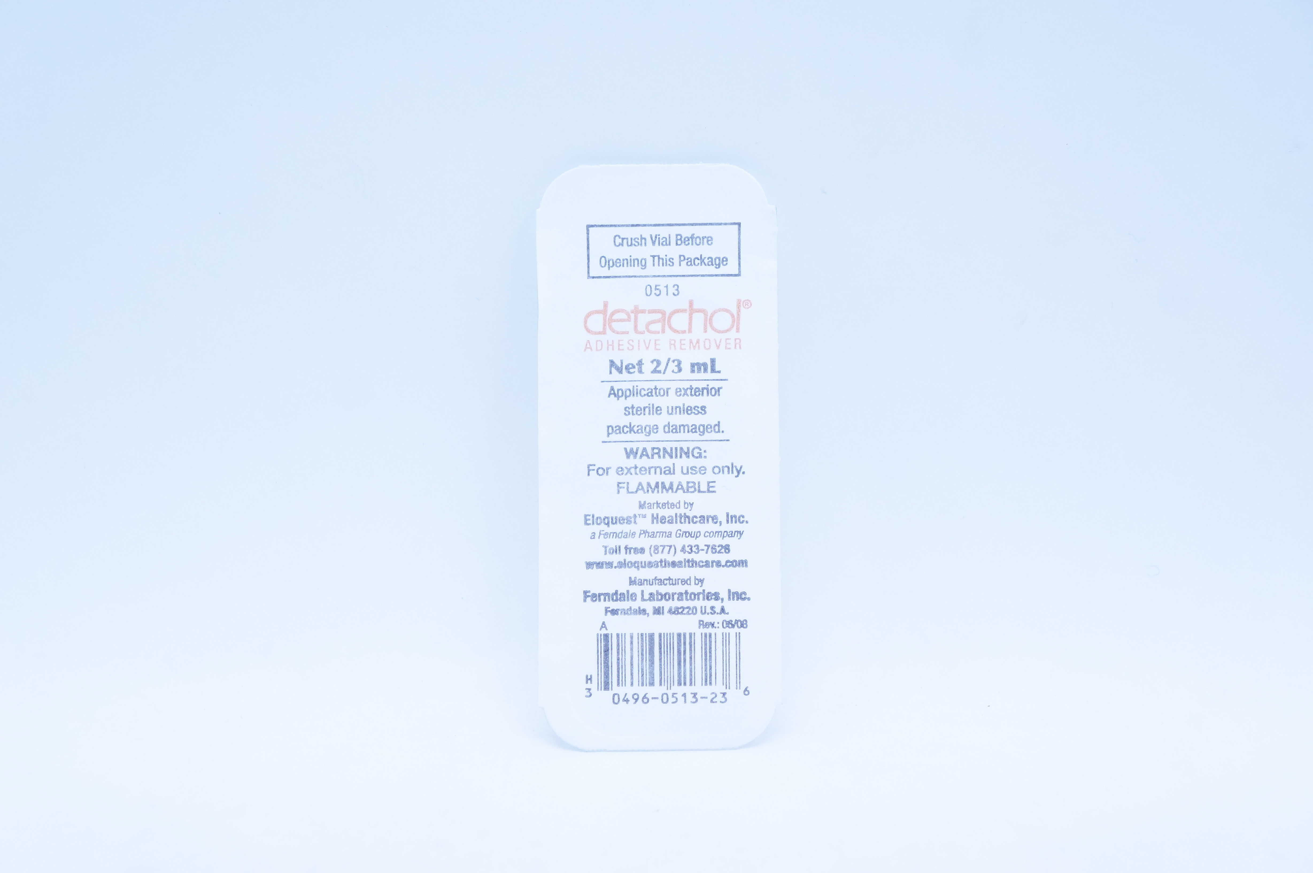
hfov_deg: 32.7
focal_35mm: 62
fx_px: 2241
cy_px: 436
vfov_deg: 22.0
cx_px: 656
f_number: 5.6
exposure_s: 1/160
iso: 800
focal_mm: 41
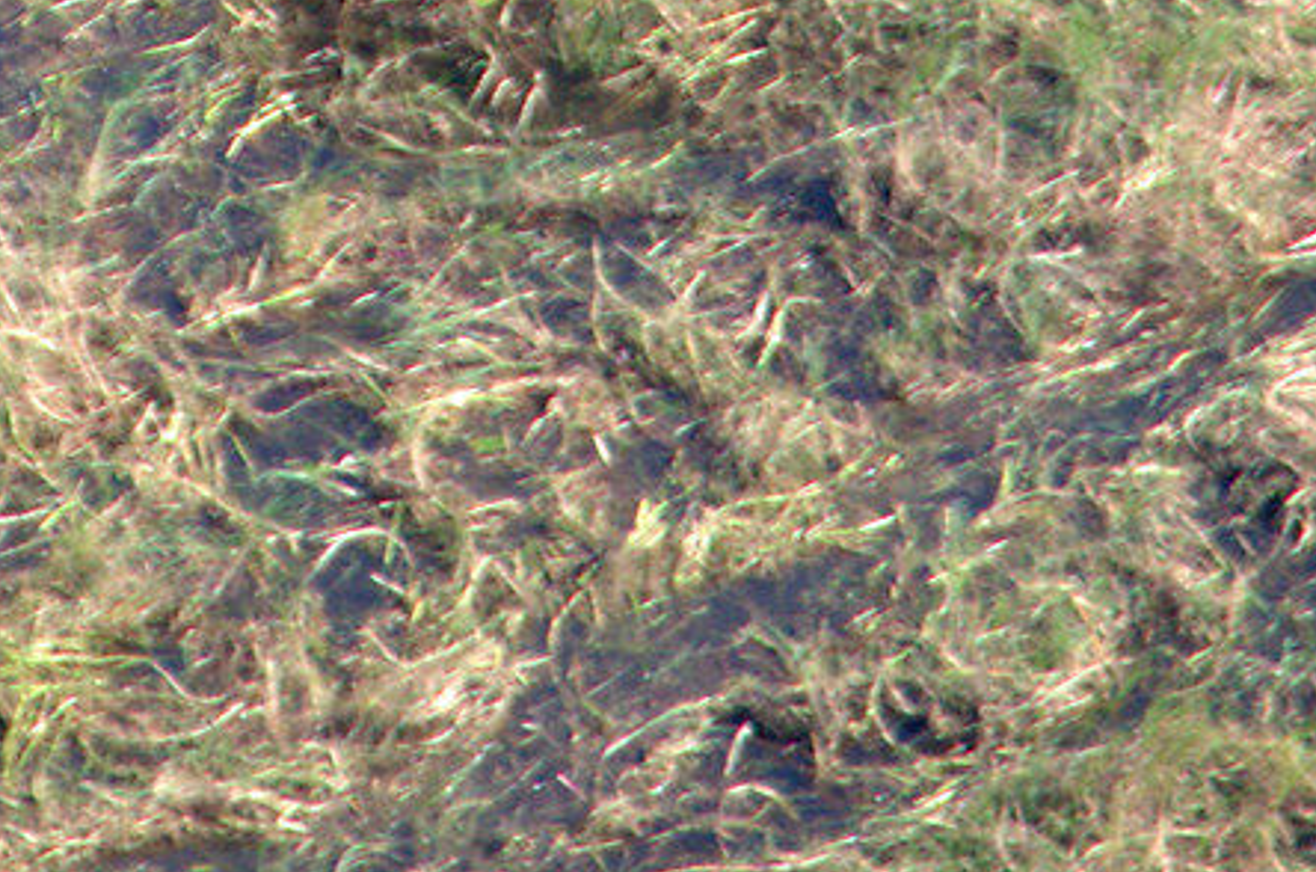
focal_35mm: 1947
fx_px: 71020
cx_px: -222
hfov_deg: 1.1
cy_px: -1083
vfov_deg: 0.7
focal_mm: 240
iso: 200
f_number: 5.6
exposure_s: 1/500
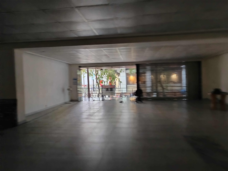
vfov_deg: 56.8
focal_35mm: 24
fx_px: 158
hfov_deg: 71.6
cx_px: 114
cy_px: 86
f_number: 1.7
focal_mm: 5.31
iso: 1901
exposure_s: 1/25
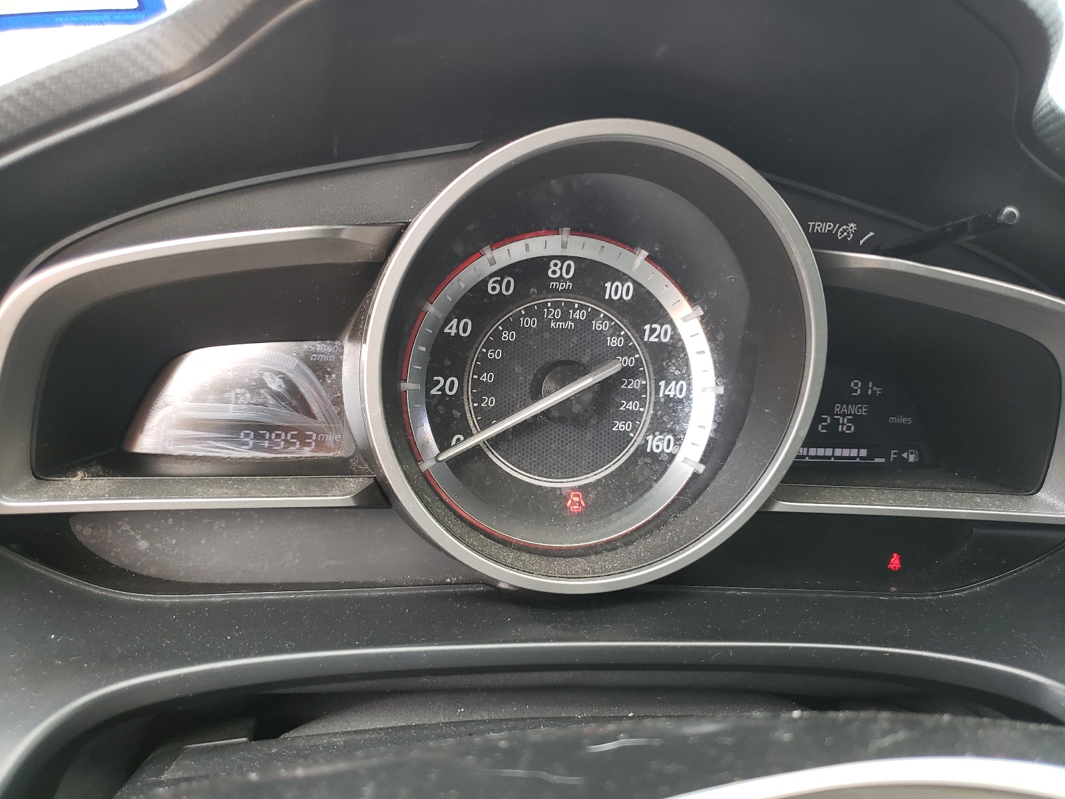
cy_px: 400
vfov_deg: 53.1
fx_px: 800
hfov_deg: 67.3
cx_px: 532
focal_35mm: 26
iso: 72
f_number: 1.5
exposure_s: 1/120
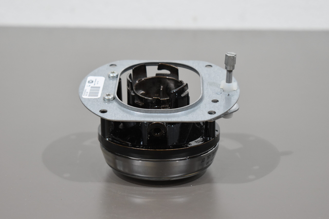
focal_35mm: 78
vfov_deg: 17.5
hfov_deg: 26.0
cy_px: 110
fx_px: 713
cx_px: 164
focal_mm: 52
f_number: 5.6
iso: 1400
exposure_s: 1/125
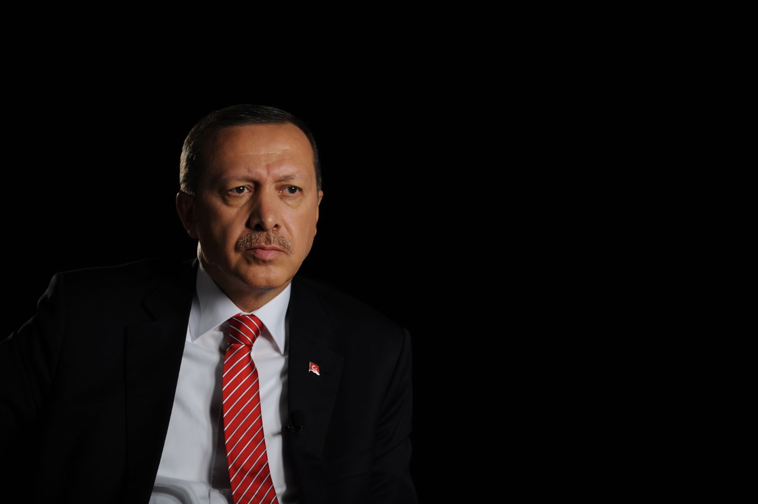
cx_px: 379
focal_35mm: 120
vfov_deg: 11.4
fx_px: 2525
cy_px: 252
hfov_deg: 17.1
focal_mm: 120
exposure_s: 1/200
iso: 800
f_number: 2.8
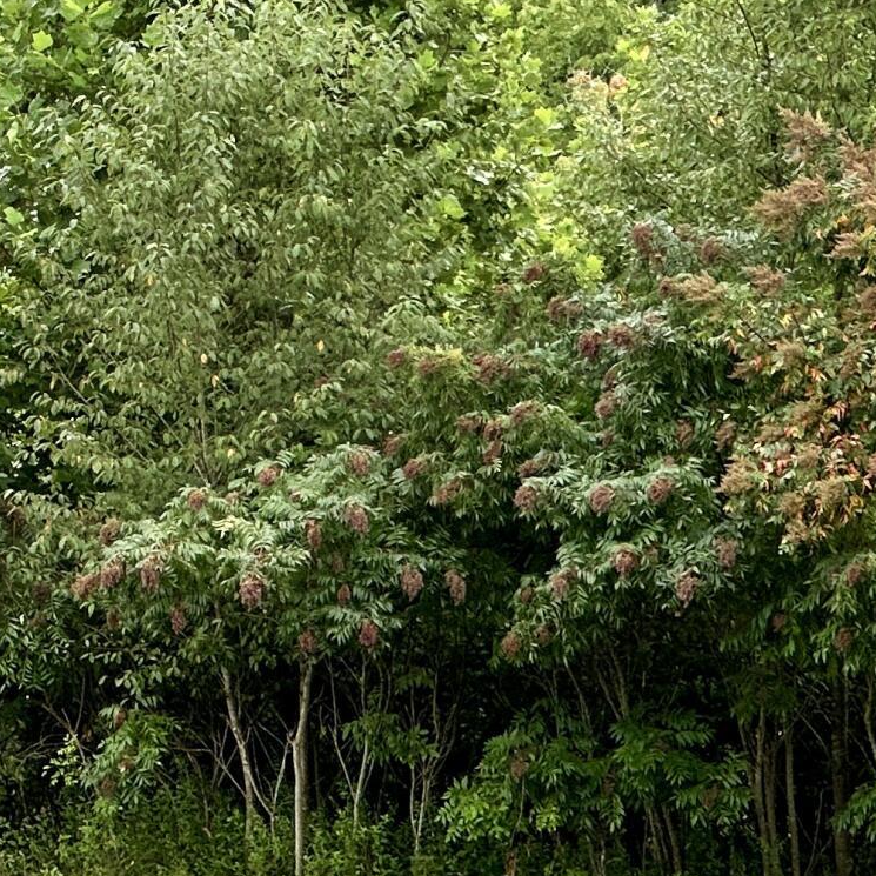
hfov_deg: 6.2
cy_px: -147
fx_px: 7845
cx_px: -838
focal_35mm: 274
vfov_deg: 6.4
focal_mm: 9
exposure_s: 1/99
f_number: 2.8
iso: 40
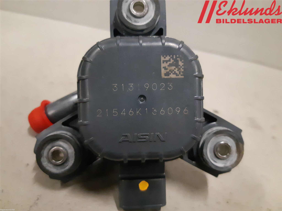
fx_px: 212
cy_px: 106
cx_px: 141
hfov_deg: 67.3
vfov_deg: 53.1
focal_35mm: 26
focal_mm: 3.93
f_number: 1.7
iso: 800
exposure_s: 1/152
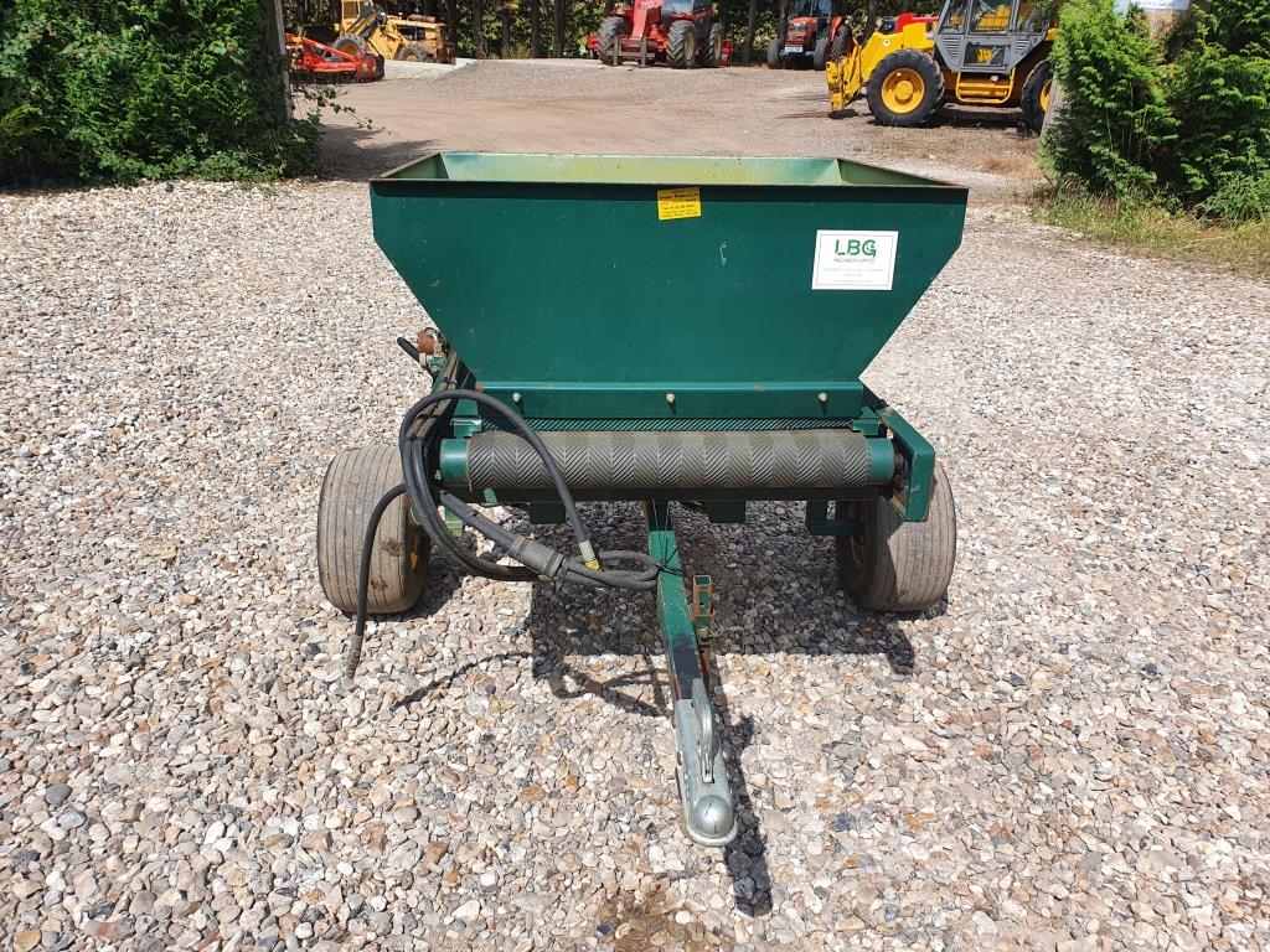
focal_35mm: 26
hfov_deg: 67.3
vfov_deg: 53.1
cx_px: 635
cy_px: 476
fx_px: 954
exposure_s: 1/1620
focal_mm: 4.32
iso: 50
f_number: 2.4
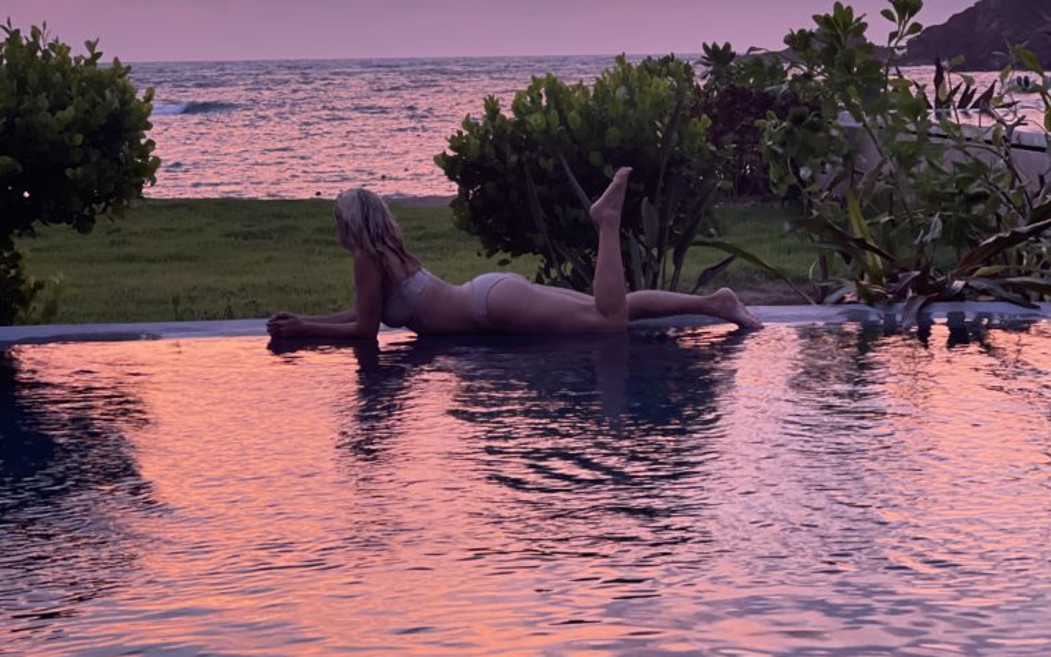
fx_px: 2607
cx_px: 526
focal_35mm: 91
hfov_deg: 22.8
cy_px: 44
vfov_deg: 14.2
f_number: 2.2
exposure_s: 1/40
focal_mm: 7.5
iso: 250
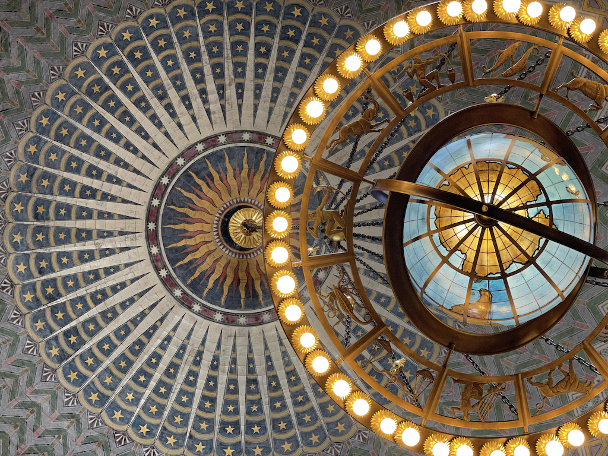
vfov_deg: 22.9
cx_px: 304
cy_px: 228
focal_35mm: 64
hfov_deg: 30.3
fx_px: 1124
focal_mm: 7.5
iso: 160
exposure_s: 1/99
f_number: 2.2
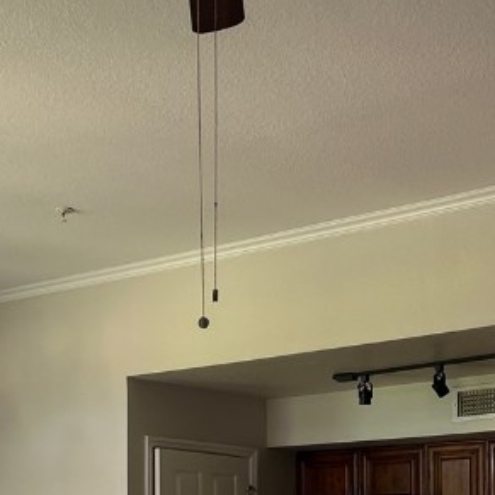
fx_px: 1310
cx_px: 202
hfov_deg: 21.4
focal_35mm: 81
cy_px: 502
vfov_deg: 20.7
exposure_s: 1/120
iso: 50
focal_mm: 5.7
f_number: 1.5
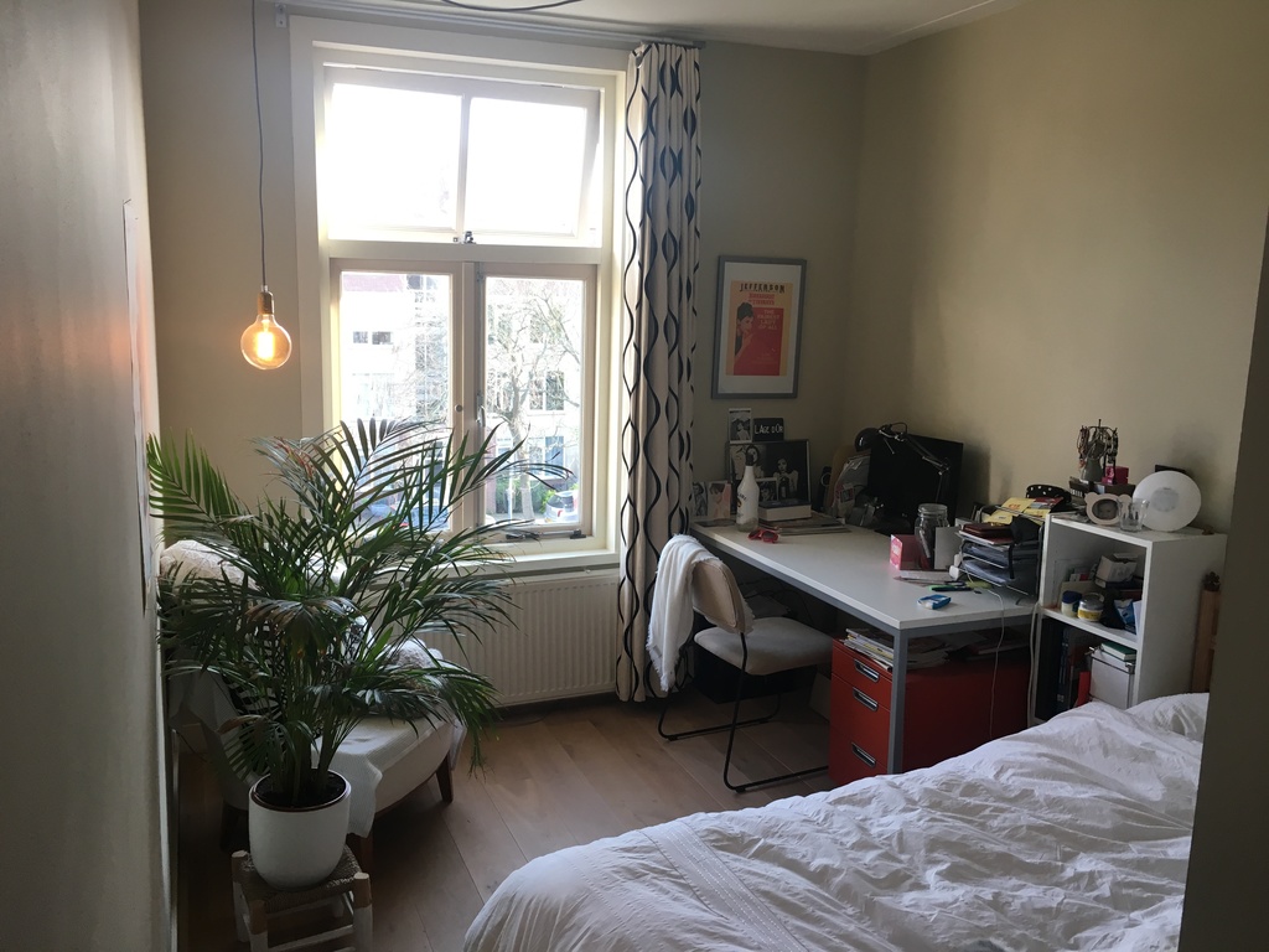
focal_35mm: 29
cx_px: 634
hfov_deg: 61.7
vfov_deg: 48.2
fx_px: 1063
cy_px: 476
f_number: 2.2
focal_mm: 4.15
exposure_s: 1/33
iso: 32
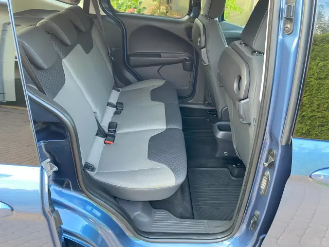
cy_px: 124
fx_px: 247
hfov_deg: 67.3
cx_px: 164
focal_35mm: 26
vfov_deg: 53.1
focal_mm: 4.25
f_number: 1.8
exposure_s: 1/60
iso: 160
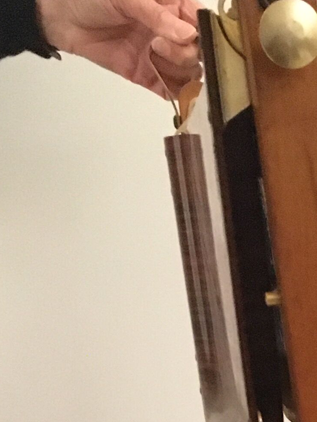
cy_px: 817
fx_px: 1453
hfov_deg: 12.0
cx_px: 433
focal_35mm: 119
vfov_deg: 14.2
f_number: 2.2
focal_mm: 4.15
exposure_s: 1/17
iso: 320
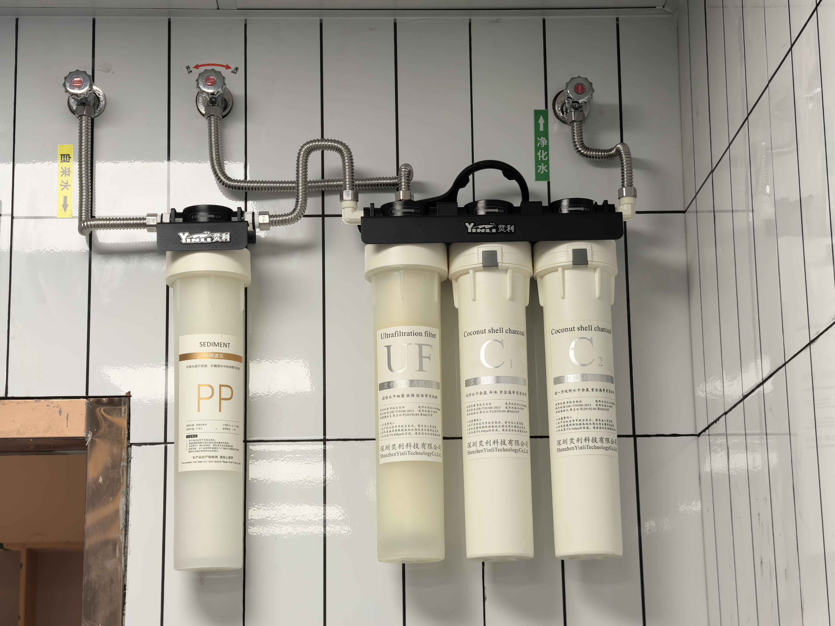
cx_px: 418
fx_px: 1689
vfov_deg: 21.0
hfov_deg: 27.8
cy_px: 313
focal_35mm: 70
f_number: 1.4
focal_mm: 6.98
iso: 50
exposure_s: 1/105
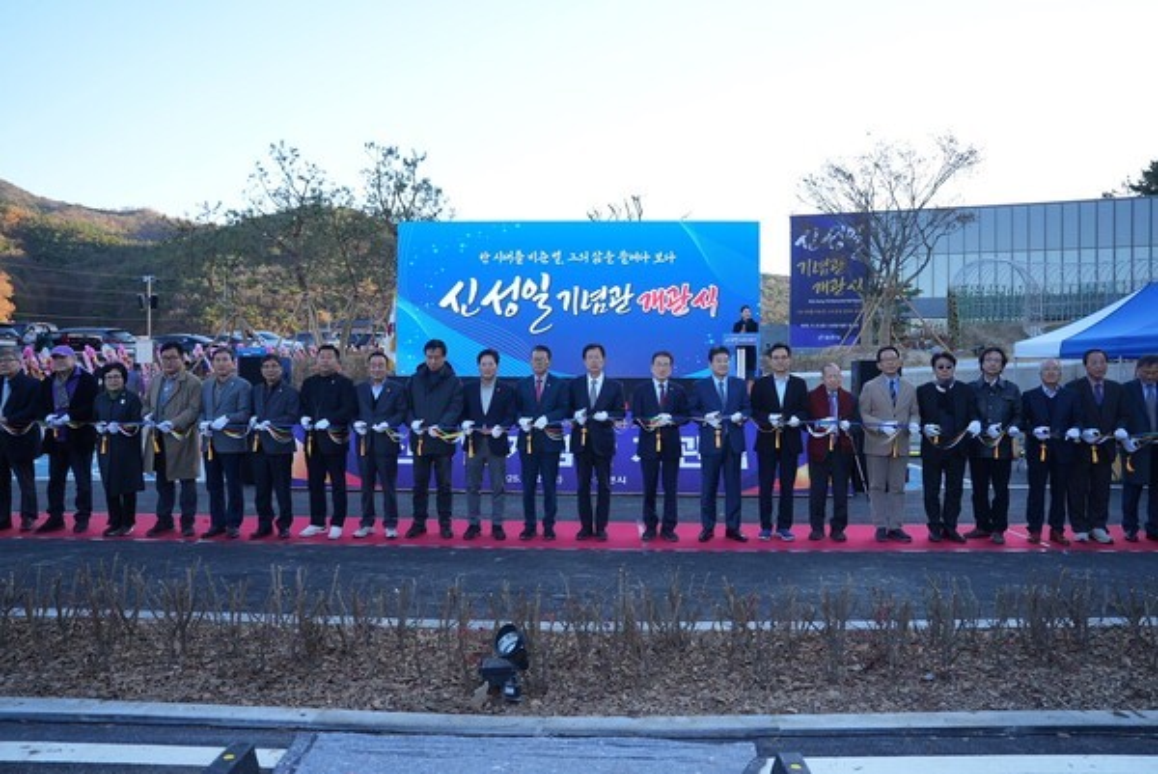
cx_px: 579
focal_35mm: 24
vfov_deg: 53.2
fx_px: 773
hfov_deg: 73.7
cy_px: 387
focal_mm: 24
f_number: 2.8
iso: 100
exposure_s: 1/250
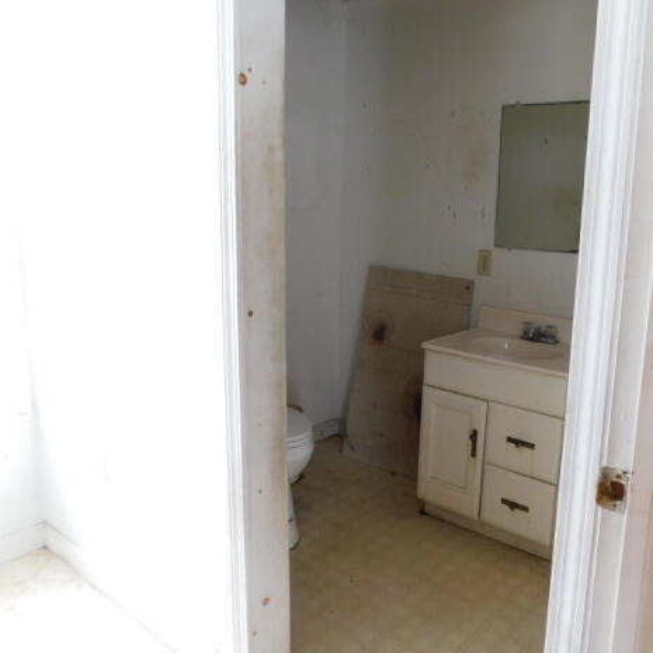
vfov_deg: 57.3
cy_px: 327
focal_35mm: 28
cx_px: 438
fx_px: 598
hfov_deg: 56.0
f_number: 3
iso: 140
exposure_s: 1/30
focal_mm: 4
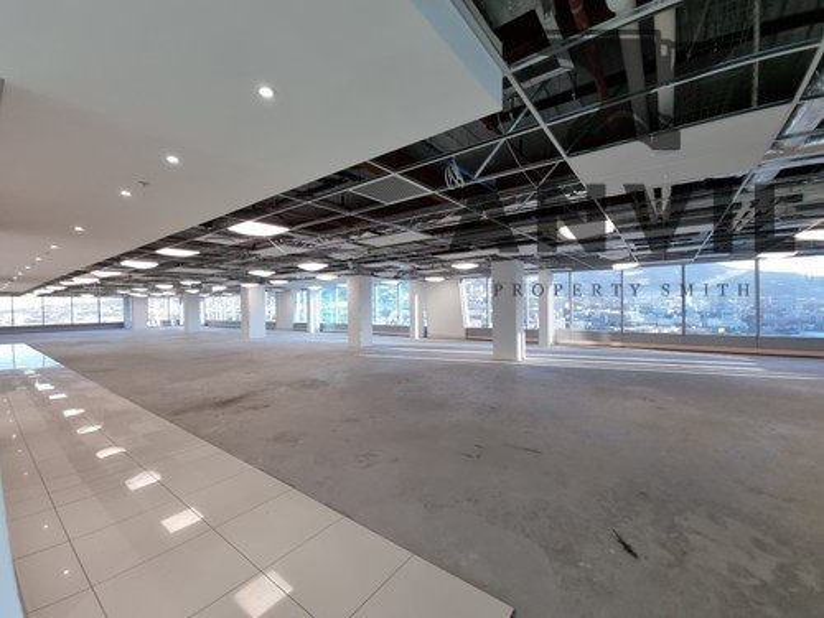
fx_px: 309
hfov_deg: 106.2
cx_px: 412
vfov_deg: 89.9
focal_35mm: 13
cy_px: 309
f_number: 2.2
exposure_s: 1/50
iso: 50
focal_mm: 2.2
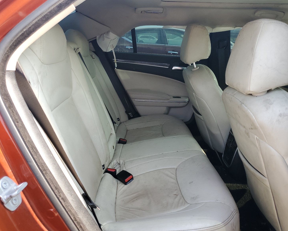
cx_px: 148
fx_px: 239
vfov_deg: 51.5
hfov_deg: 62.2
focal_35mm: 28
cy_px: 118
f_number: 1.5
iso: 50
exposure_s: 1/286
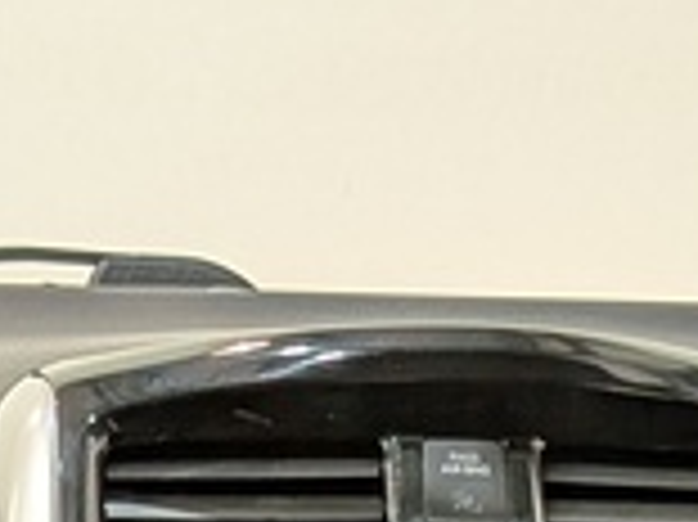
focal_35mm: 159
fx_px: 3204
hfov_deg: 12.4
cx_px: 261
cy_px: 1634
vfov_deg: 7.9
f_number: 1.7
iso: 62
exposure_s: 1/40
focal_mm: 4.53
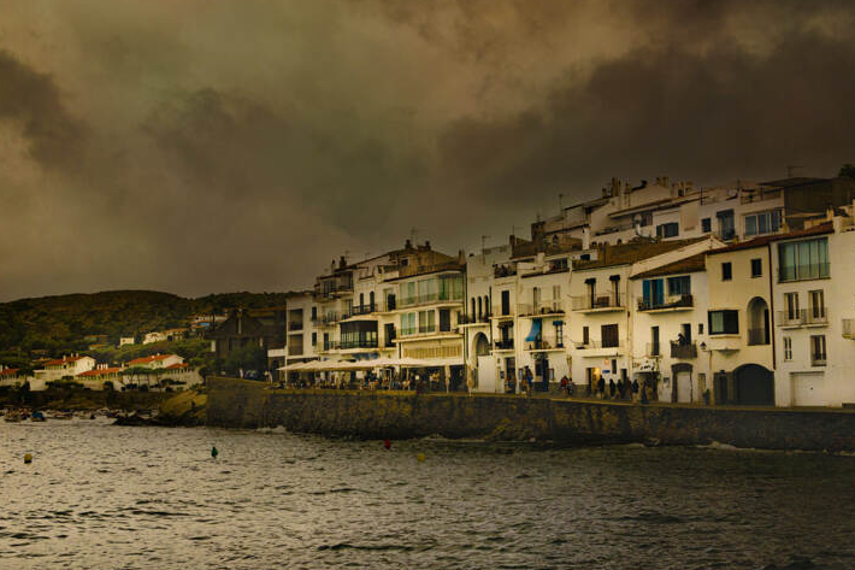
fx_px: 1468
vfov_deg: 21.9
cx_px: 371
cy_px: 213
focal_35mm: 62
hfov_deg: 32.4
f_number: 8
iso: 360
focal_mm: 25
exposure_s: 1/250
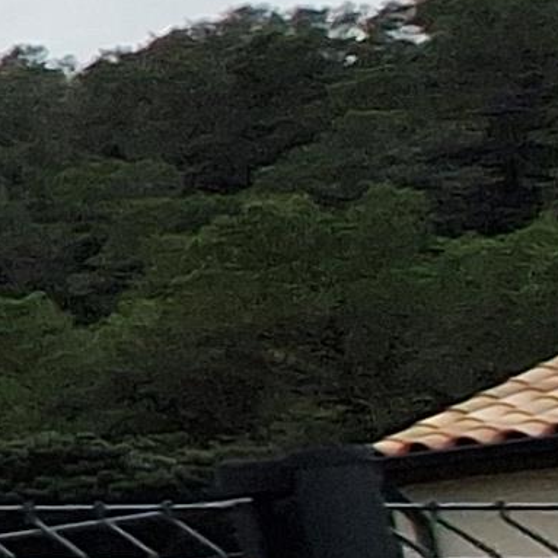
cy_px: 310
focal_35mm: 120
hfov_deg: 6.9
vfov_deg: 14.5
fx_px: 2188
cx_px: -2034
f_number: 2.2
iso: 40
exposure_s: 1/1418
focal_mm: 1.74
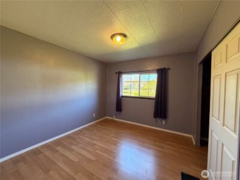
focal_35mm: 14
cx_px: 120
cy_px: 90
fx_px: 97
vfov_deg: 85.7
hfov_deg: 102.1
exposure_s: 1/60
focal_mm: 2.22
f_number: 2.2
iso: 320
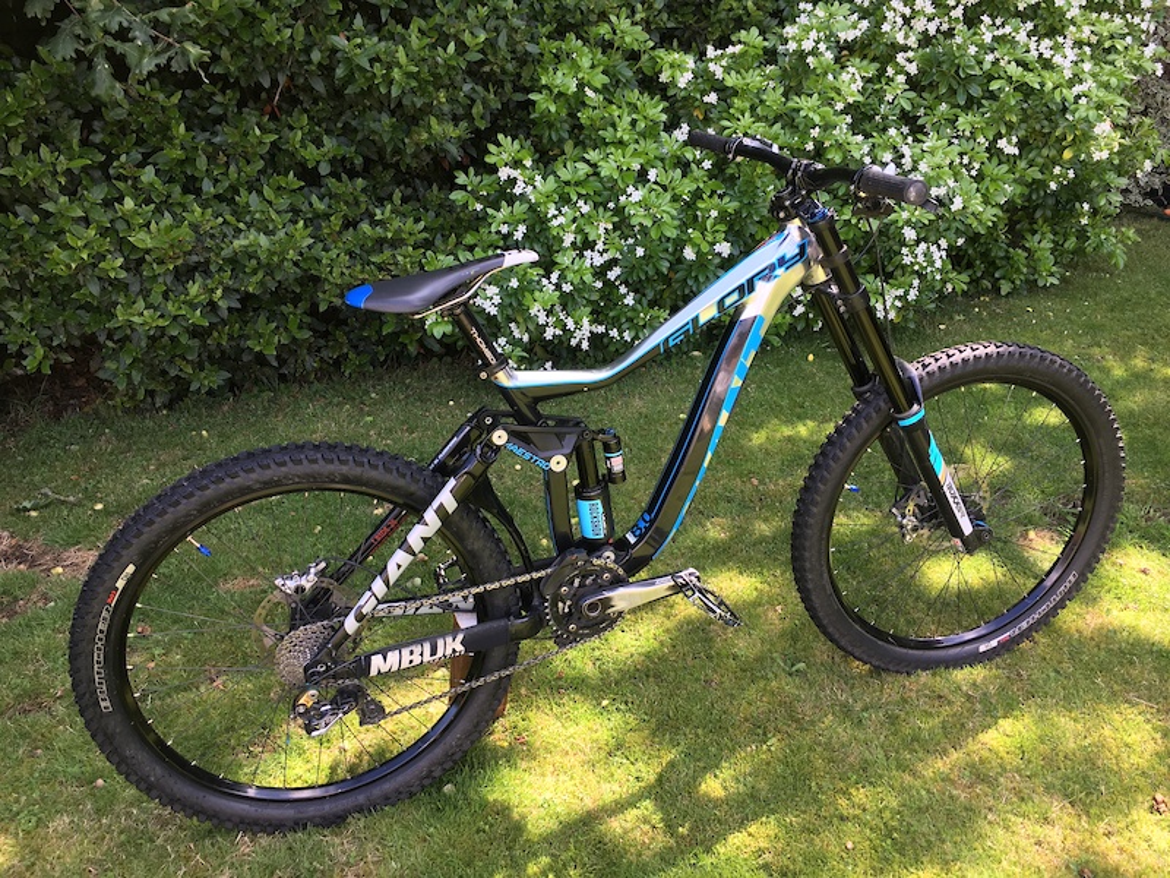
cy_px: 439
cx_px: 585
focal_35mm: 29
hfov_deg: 61.7
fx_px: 980
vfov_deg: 48.2
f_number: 2.2
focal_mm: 4.15
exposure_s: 1/100
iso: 25
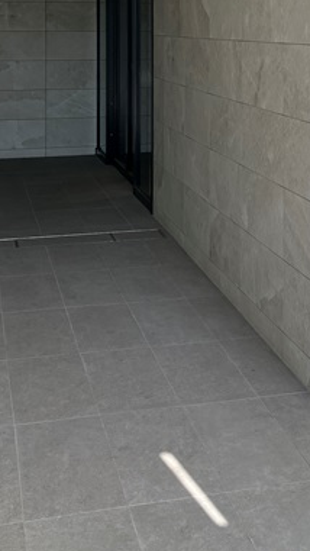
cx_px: 227
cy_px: 32
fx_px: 891
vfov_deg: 32.3
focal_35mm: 61
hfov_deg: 19.6
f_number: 1.8
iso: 32
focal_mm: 3.99
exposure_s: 1/360
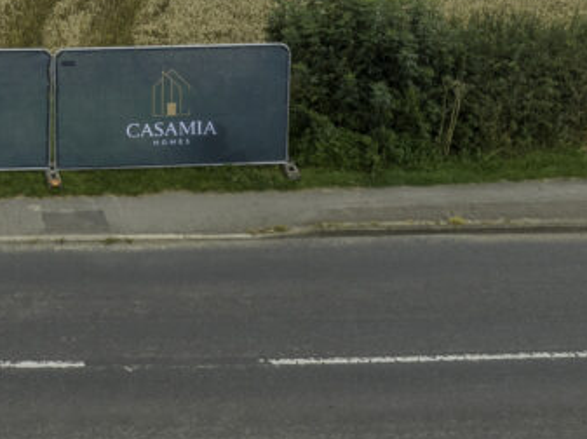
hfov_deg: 25.3
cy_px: -97
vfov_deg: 18.9
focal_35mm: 73
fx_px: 1237
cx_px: -5
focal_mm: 12.29
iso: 200
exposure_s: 1/120
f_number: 6.3
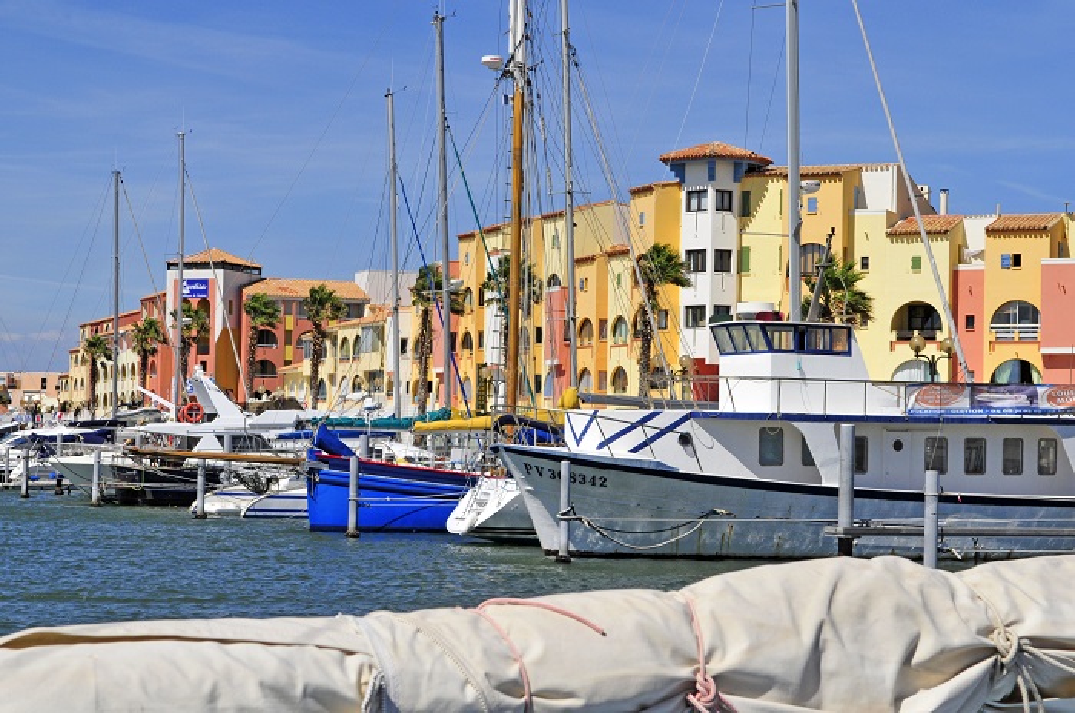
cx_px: 538
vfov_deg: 16.5
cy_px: 356
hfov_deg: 24.7
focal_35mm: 82
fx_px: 2459
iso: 400
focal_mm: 55
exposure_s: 1/750
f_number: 11
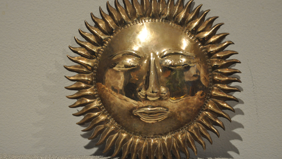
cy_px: 78
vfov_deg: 16.9
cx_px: 140
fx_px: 535
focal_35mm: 72
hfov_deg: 29.5
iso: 1600
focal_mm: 45
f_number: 4.8
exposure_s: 1/25
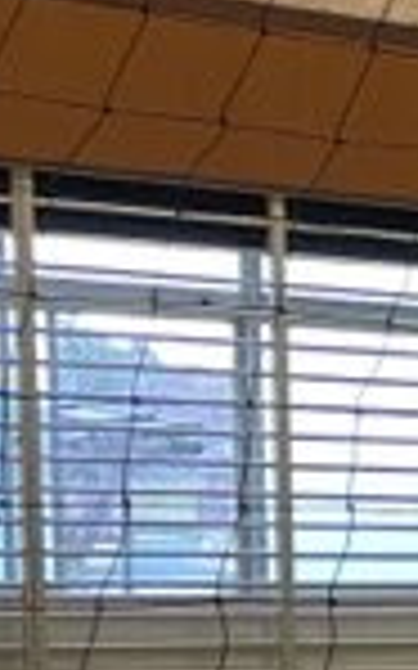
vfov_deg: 13.7
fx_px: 2700
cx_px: 1676
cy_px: 845
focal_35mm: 148
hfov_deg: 6.8
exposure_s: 1/60
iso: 200
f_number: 1.6
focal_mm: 4.2
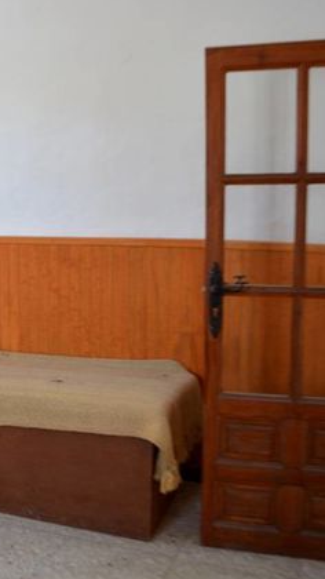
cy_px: 274
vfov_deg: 36.0
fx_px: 889
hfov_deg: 19.3
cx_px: -87
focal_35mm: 58
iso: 400
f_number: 4.5
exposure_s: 1/80
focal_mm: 22
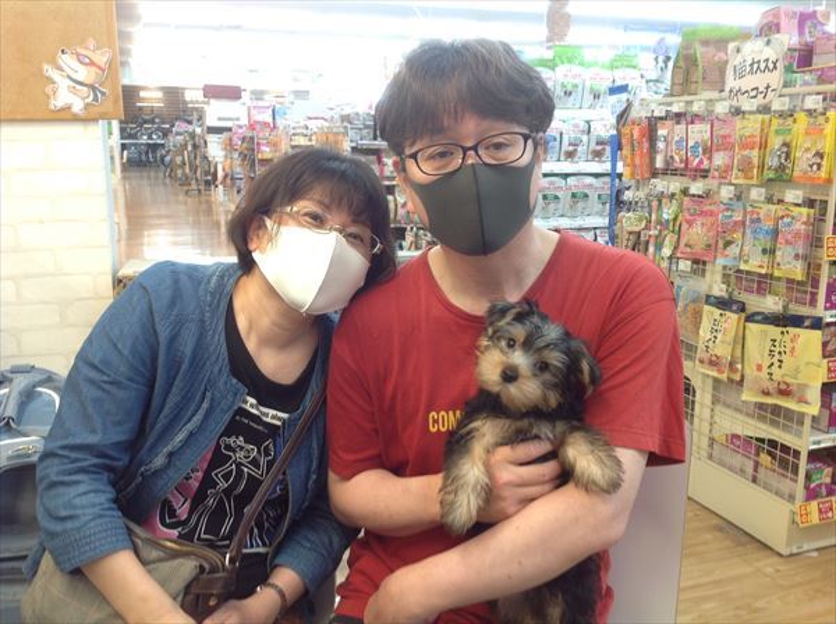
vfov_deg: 40.6
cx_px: 418
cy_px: 312
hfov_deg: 52.7
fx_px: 844
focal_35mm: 35
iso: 50
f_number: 2.4
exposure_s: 1/17
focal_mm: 4.28
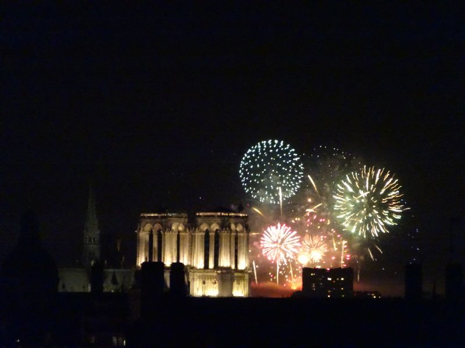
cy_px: 174
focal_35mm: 528
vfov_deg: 2.8
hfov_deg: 3.8
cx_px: 232
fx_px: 7093
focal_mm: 90.16
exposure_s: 1/8
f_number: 6.3
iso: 3200
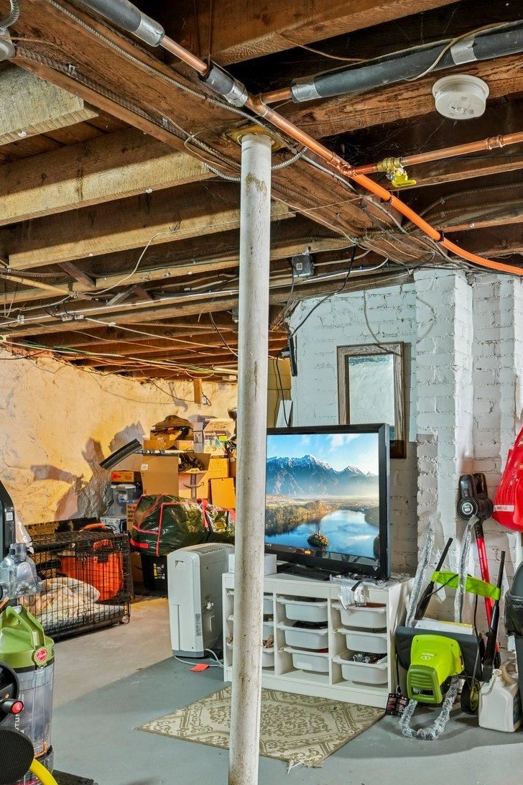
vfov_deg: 61.5
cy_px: 460
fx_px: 654
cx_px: 453
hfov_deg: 40.8
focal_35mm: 30
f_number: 8
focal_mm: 16
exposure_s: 1/1.25
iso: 400
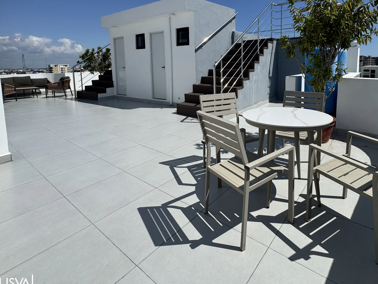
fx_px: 218
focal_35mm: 20
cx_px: 220
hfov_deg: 81.1
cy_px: 88
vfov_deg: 63.7
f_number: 2.2
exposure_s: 1/3906
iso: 50
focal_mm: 2.22
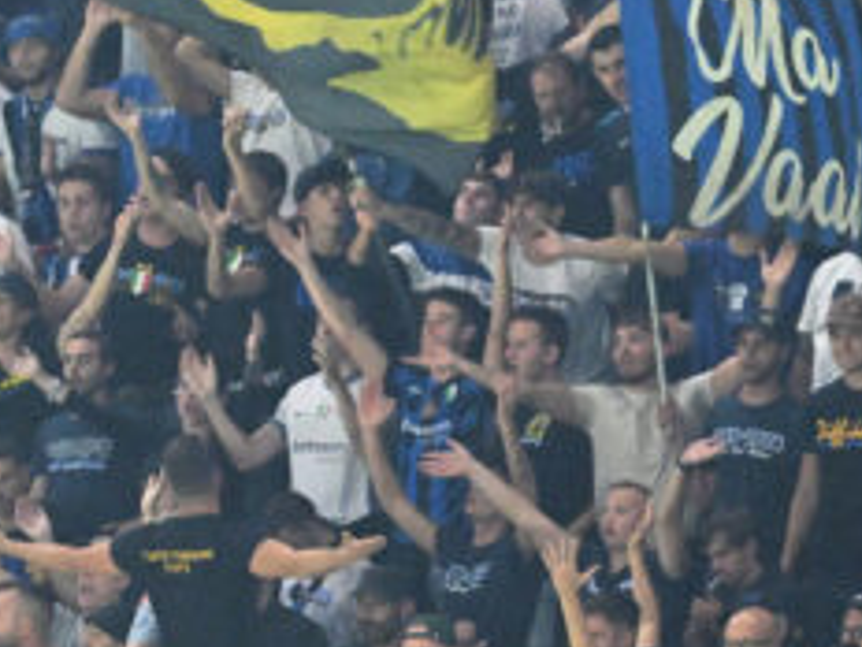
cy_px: -299
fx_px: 37975
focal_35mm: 1525
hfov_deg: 1.3
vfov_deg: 1.0
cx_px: -89
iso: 3200
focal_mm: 360
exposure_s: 1/125
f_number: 6
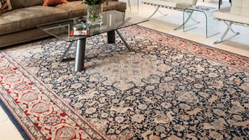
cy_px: -24
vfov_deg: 27.8
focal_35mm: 38
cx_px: 106
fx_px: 251
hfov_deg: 52.5
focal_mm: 16
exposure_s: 1/3
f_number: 13
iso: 200
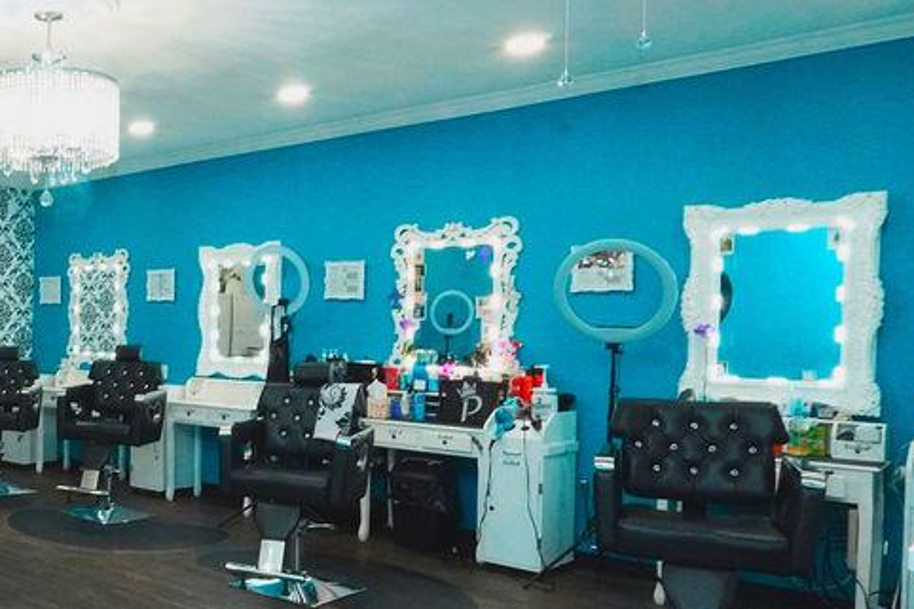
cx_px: 30
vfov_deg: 37.7
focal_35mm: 35
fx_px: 890
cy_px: 342
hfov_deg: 46.8
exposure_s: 1/30
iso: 4000
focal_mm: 11
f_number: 16
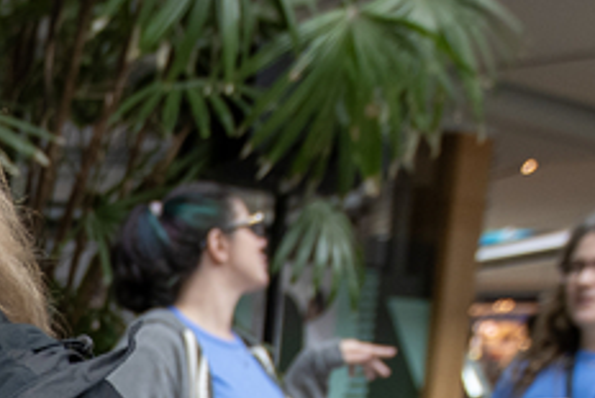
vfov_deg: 13.0
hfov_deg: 18.9
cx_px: -333
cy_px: 760
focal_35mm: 93
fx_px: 1538
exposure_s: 1/200
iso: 400
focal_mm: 18
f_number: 2.8
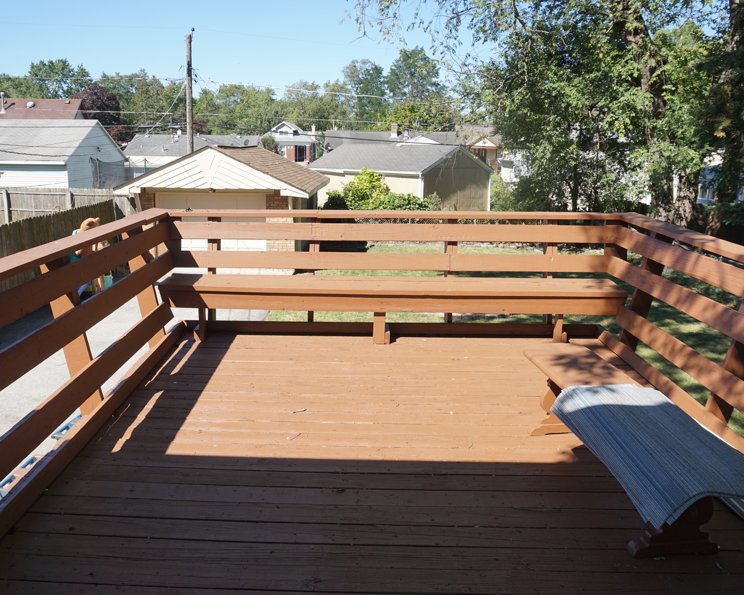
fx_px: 651
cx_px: 352
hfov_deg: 59.4
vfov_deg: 49.1
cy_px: 292
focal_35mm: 30
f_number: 7.1
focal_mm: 17
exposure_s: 1/160
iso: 100
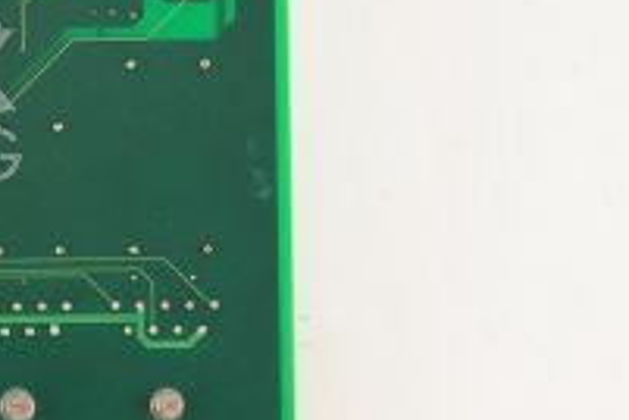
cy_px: 105
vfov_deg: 9.2
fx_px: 2603
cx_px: -291
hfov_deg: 13.1
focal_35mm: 149
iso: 1600
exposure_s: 1/125
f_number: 9
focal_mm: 50
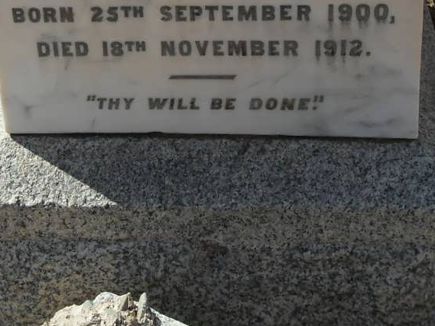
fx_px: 942
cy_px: -12
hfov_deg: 25.9
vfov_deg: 19.0
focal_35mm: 75
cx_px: 170
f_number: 8.2
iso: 80
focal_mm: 6.3
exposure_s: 1/250
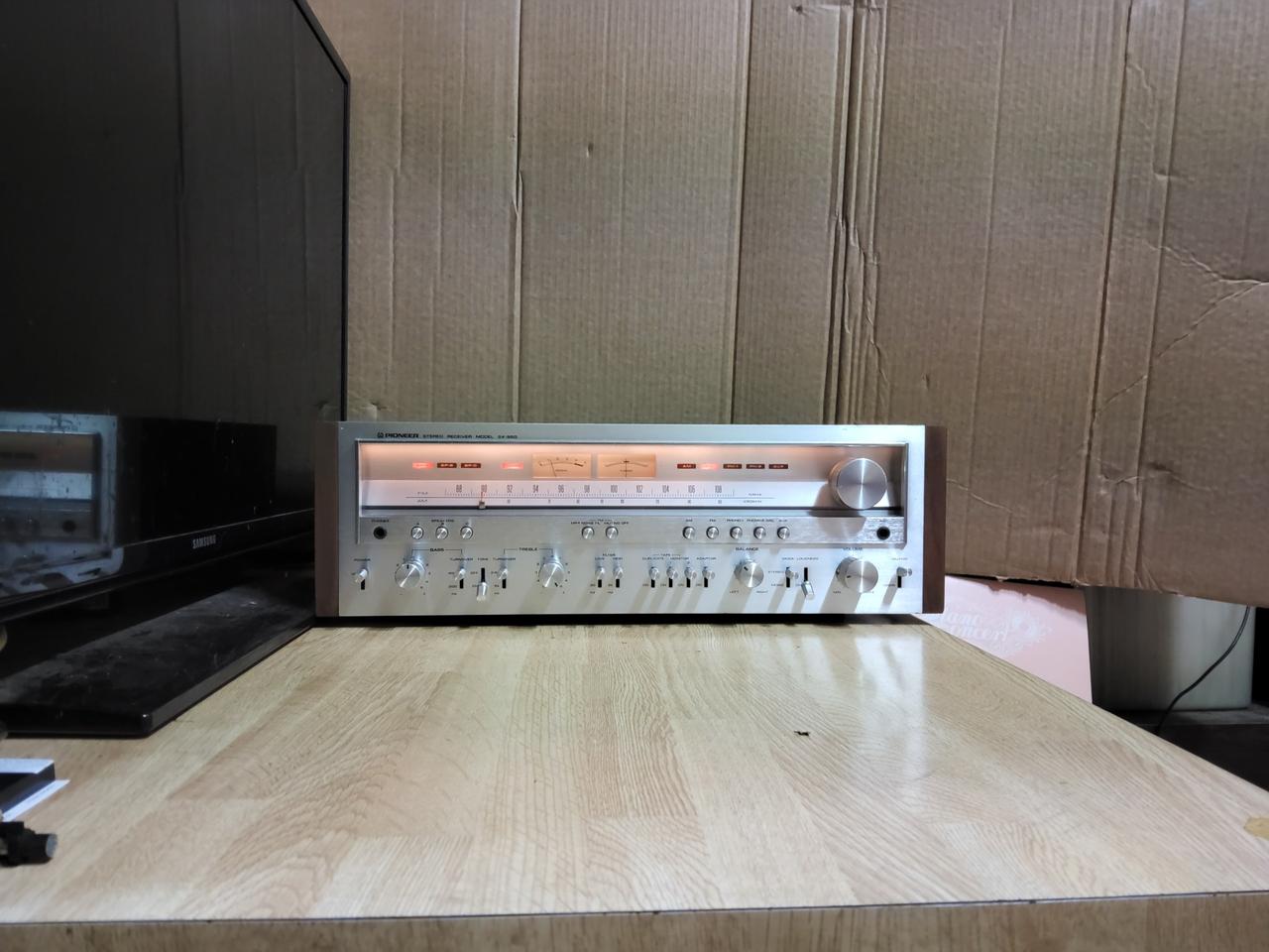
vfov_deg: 53.1
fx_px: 953
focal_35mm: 26
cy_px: 476
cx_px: 634
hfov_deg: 67.3
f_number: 1.8
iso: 500
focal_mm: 3.98
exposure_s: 1/50
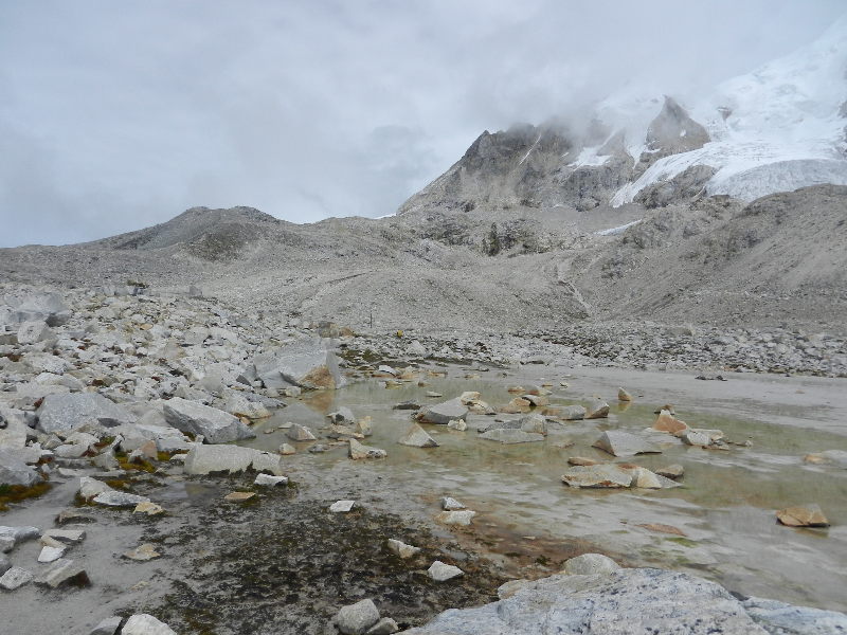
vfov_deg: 54.9
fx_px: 612
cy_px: 318
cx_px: 424
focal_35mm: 25
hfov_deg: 69.4
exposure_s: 1/800
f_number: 7
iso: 160
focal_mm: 4.5
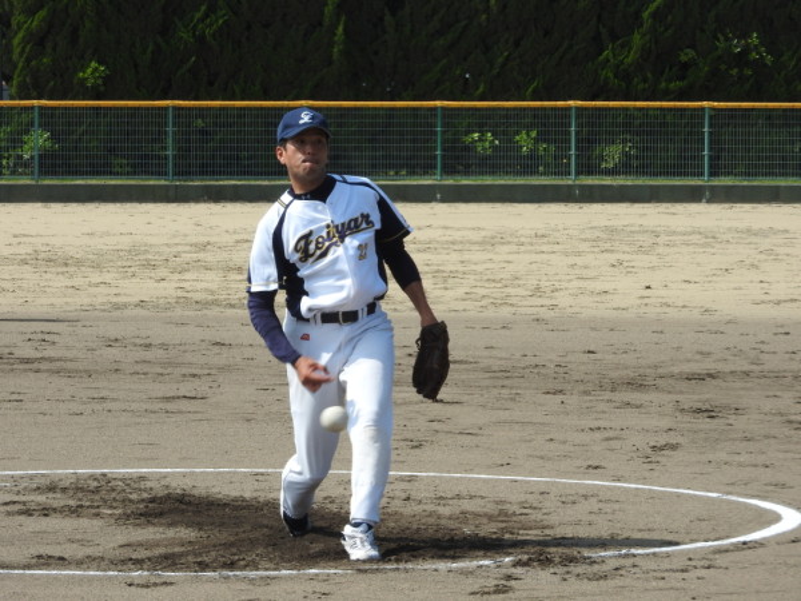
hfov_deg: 9.0
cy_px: 300
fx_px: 5091
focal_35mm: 220
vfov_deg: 6.8
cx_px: 400
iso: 100
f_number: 5.3
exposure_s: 1/500
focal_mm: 39.4
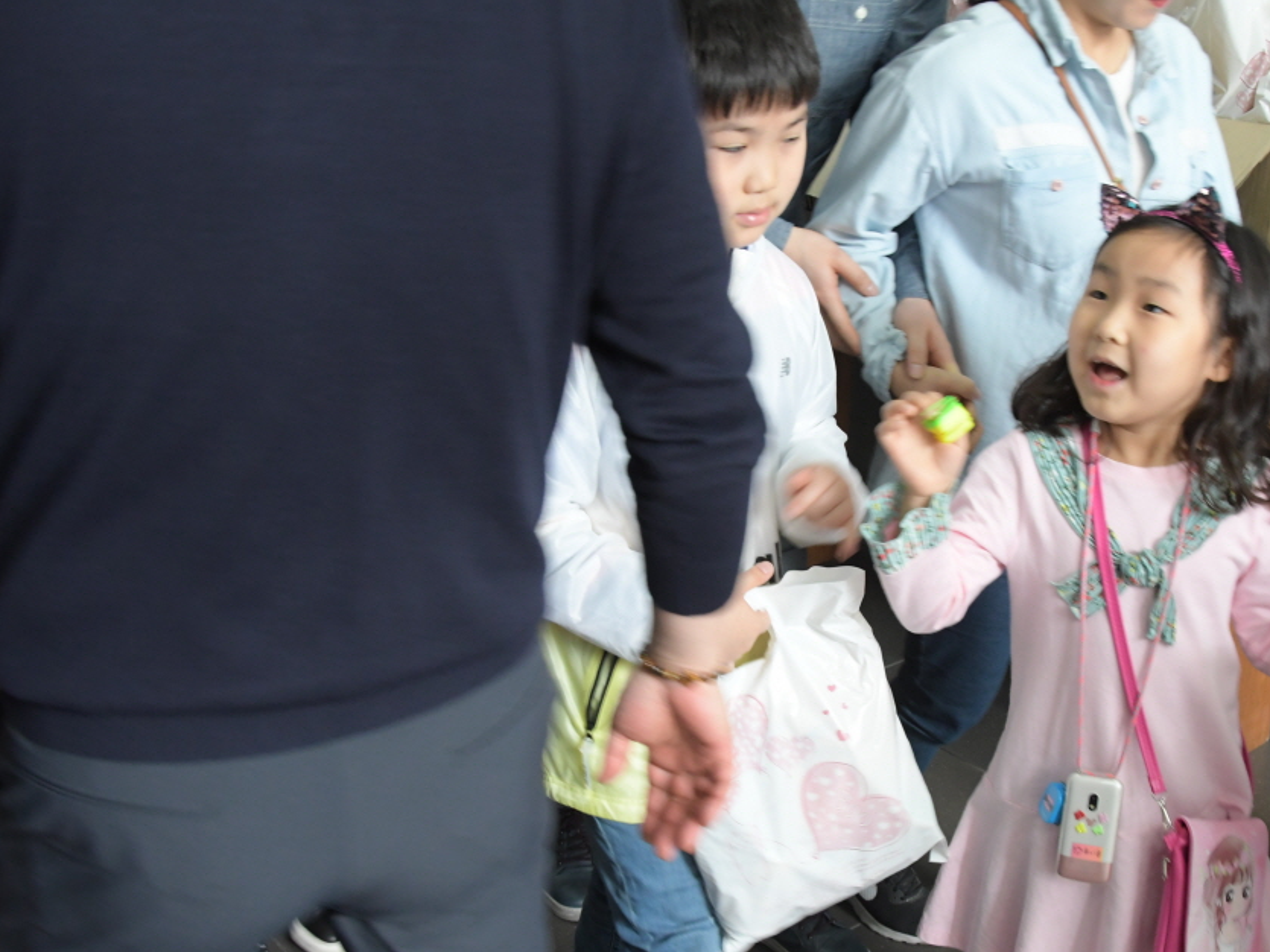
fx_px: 1687
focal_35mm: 46
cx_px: 765
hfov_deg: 41.0
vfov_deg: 31.5
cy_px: 516
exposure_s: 1/80
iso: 2500
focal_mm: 26
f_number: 8
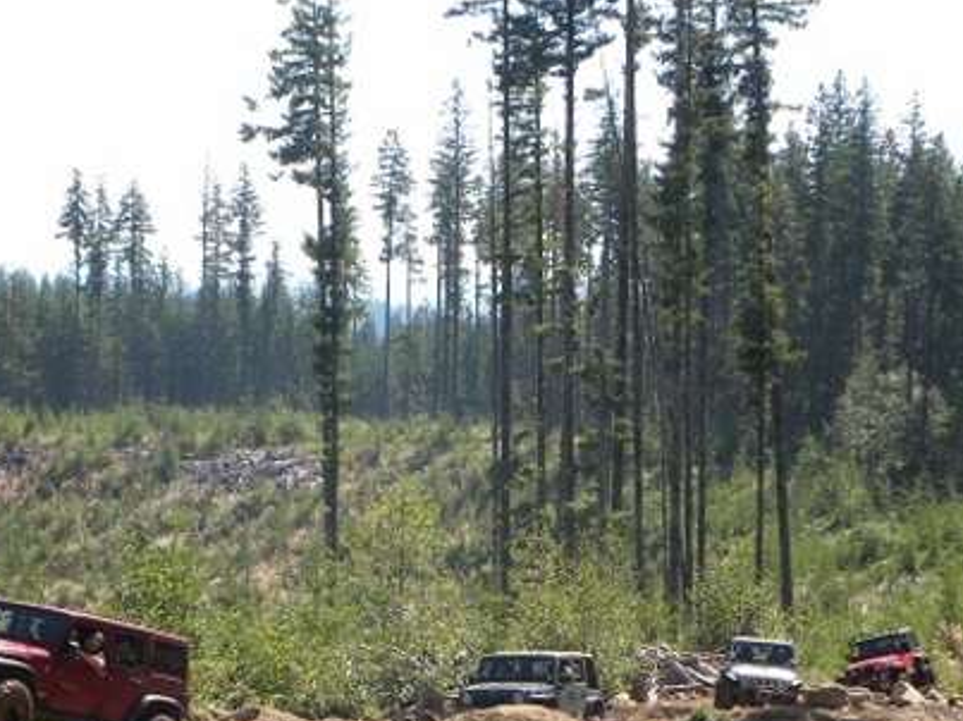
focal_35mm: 115
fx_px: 3198
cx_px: 390
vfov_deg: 12.8
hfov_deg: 17.1
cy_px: 670
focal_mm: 10.3
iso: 64
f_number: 5
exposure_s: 1/240
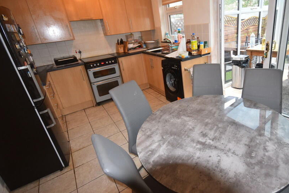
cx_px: 176
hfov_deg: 85.6
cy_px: 87
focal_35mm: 19
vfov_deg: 64.4
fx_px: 153
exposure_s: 1/80
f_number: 4.5
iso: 800
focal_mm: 10
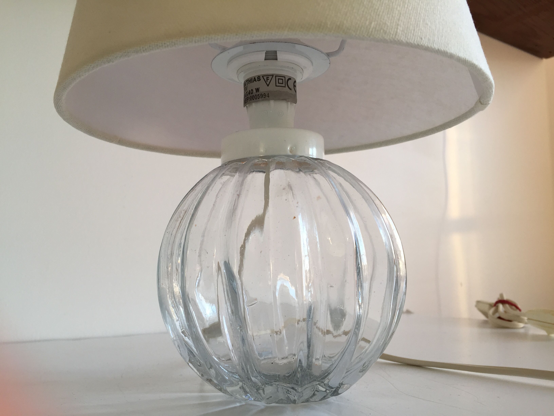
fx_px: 464
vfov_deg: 48.2
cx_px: 277
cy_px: 208
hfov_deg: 61.7
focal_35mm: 29
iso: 40
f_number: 2.2
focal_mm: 4.15
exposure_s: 1/50
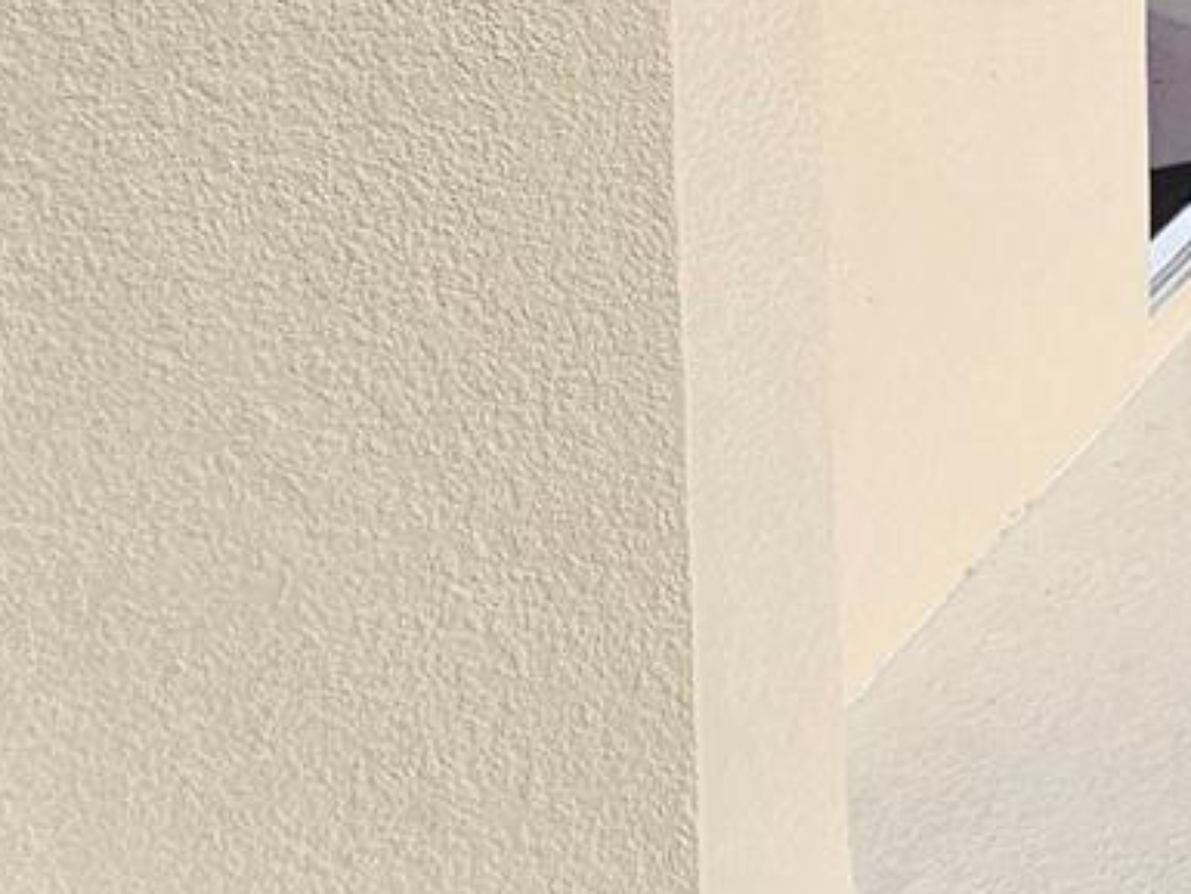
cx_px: 1912
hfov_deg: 24.6
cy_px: -411
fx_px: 1859
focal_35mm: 54
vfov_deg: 22.6
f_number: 2.2
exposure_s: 1/5243
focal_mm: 2.2
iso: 50
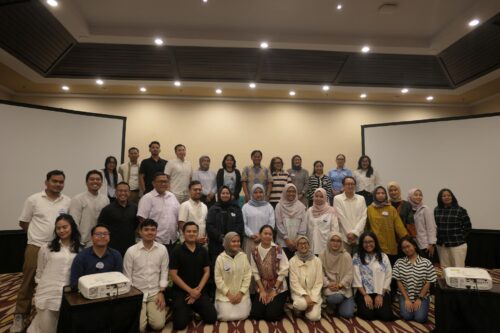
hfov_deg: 73.8
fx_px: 333
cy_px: 166
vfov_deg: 53.1
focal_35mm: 24
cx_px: 250
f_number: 1.4
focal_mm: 8.8
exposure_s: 1/60
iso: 125
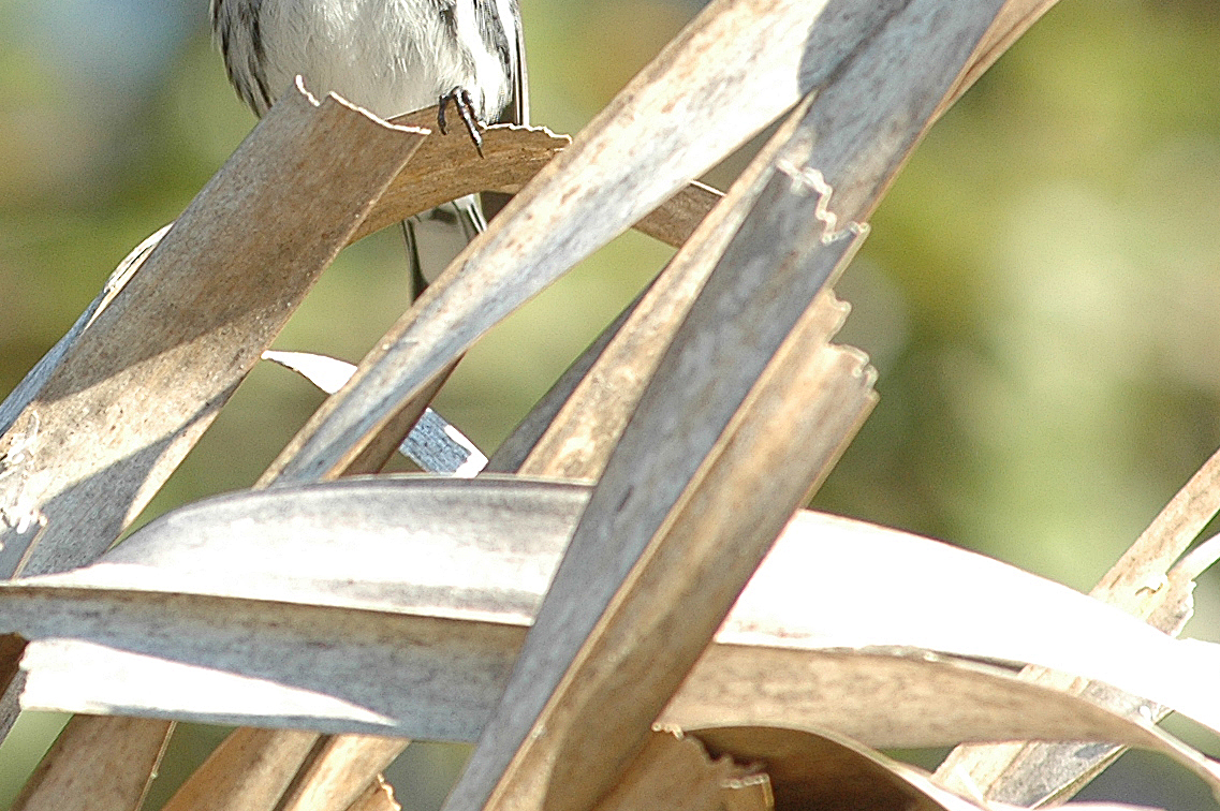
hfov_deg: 2.6
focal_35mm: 794
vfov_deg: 1.7
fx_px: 26884
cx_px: 378
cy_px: -92
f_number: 5.6
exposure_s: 1/500
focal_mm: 200
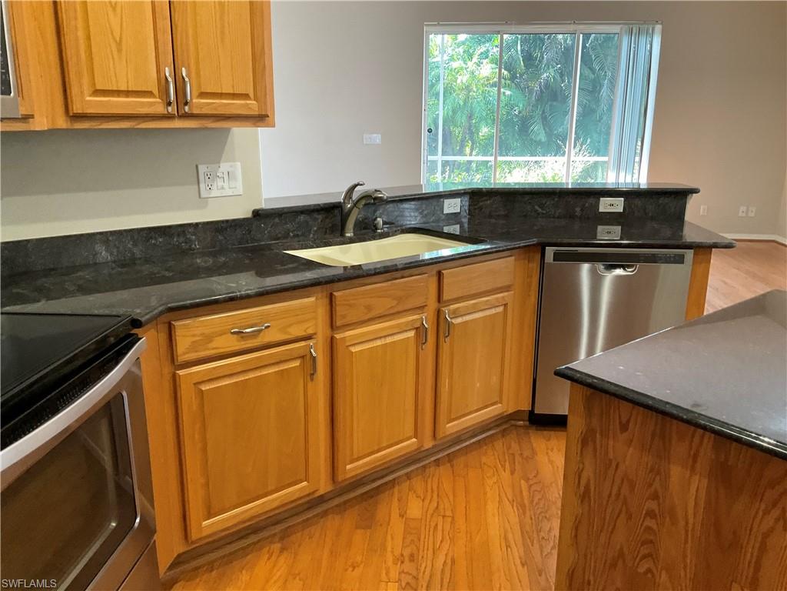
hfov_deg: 61.7
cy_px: 296
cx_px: 394
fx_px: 659
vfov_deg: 48.2
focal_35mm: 29
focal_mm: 3
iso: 160
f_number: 1.8
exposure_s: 1/60
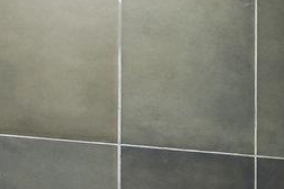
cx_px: 886
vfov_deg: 12.9
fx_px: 789
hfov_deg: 11.0
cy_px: 288
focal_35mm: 100
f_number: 8
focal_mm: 14
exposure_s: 1/6
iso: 400
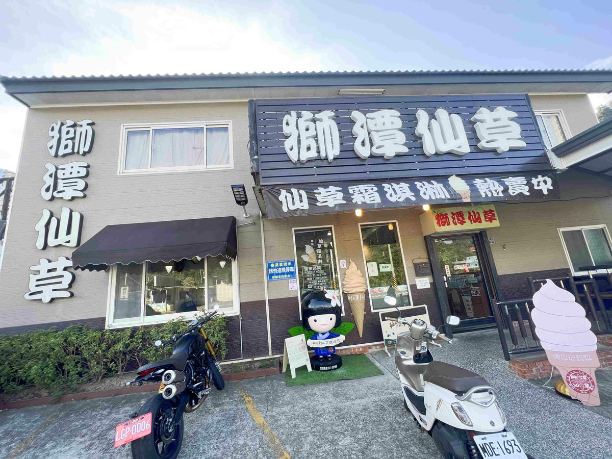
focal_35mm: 13
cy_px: 230
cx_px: 306
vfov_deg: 89.9
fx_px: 230
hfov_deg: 106.2
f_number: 1.8
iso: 32
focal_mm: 1.57
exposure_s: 1/205
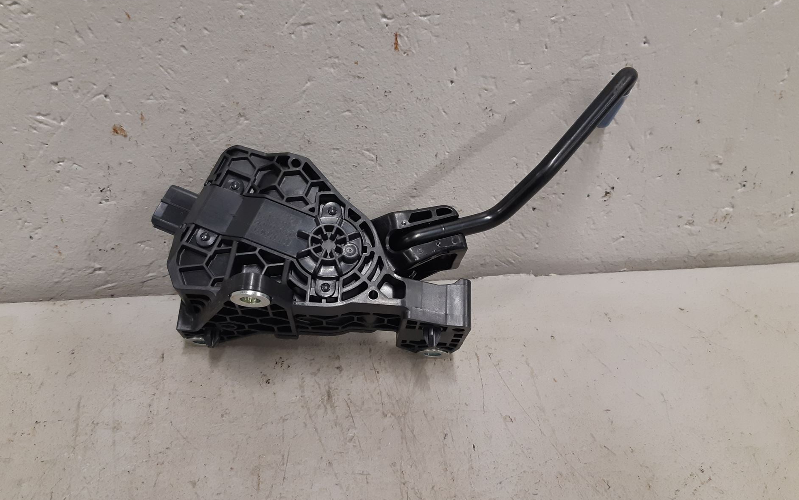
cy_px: 233
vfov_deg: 41.8
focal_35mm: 30
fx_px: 653
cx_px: 380
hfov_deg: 62.9
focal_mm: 3.93
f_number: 1.7
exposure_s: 1/50
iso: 160
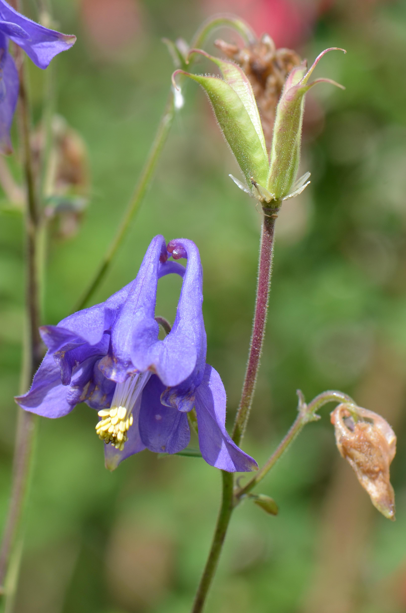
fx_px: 2676
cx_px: 203
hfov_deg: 8.7
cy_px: 306
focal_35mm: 158
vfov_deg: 13.1
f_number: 8
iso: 180
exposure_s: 1/250
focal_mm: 105
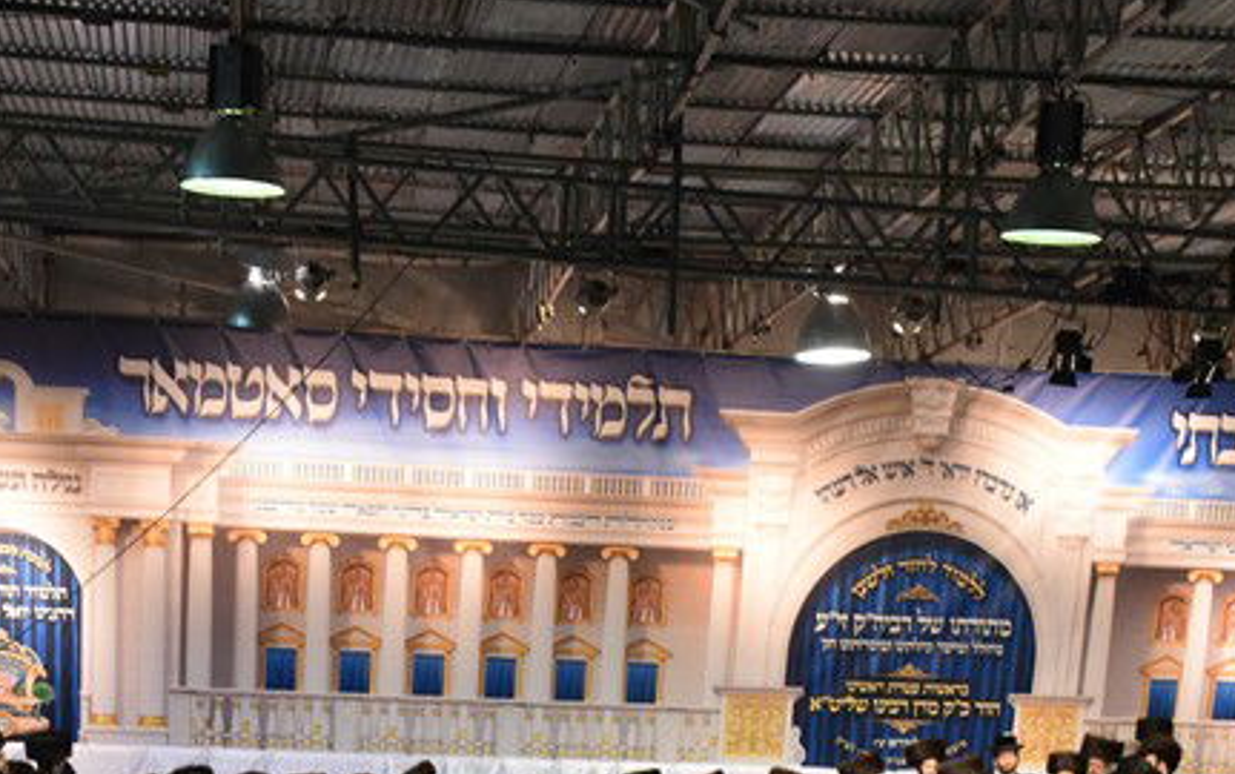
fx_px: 2526
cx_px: 582
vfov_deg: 16.6
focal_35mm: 75
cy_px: 939
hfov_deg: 27.5
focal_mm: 31
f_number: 6.3
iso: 2500
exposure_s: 1/80
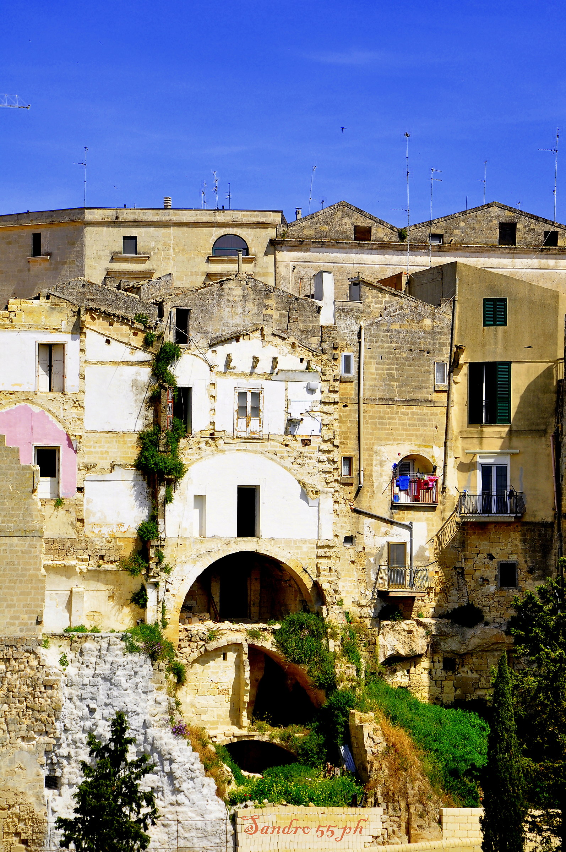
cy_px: 426
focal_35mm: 142
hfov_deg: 9.6
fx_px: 3369
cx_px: 283
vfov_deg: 14.4
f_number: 8
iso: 200
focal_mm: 95
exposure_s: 1/180
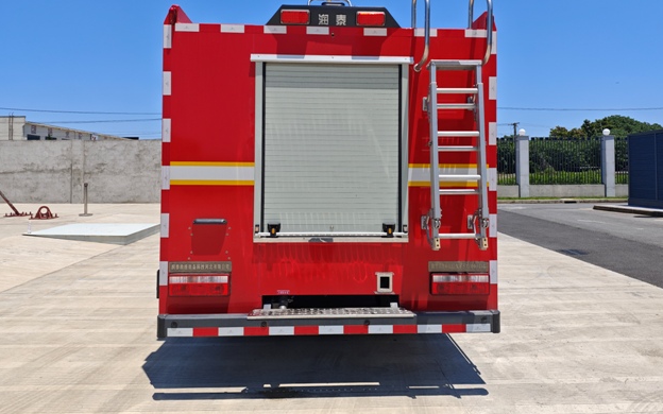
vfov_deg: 48.9
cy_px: 161
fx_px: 452
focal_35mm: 25
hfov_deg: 72.5
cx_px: 334
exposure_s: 1/3111
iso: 50
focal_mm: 6.55
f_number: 1.6
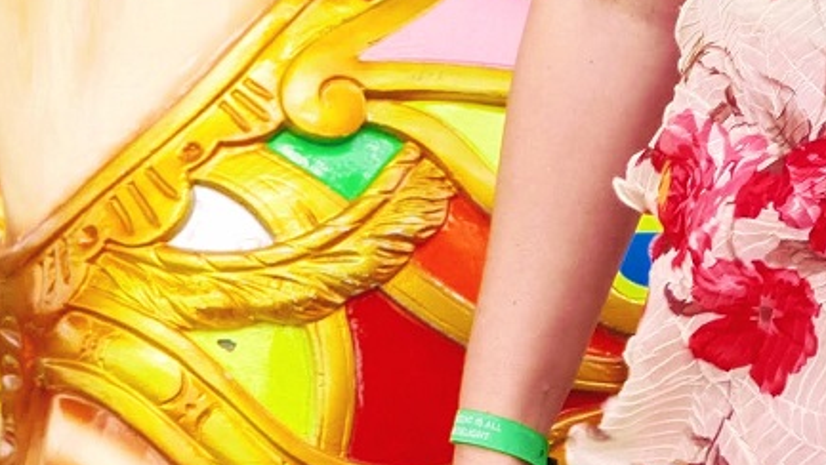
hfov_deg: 13.7
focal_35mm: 157
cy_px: -501
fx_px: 3440
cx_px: 521
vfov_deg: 7.4
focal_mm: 6
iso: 25
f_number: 2.4
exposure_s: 1/243
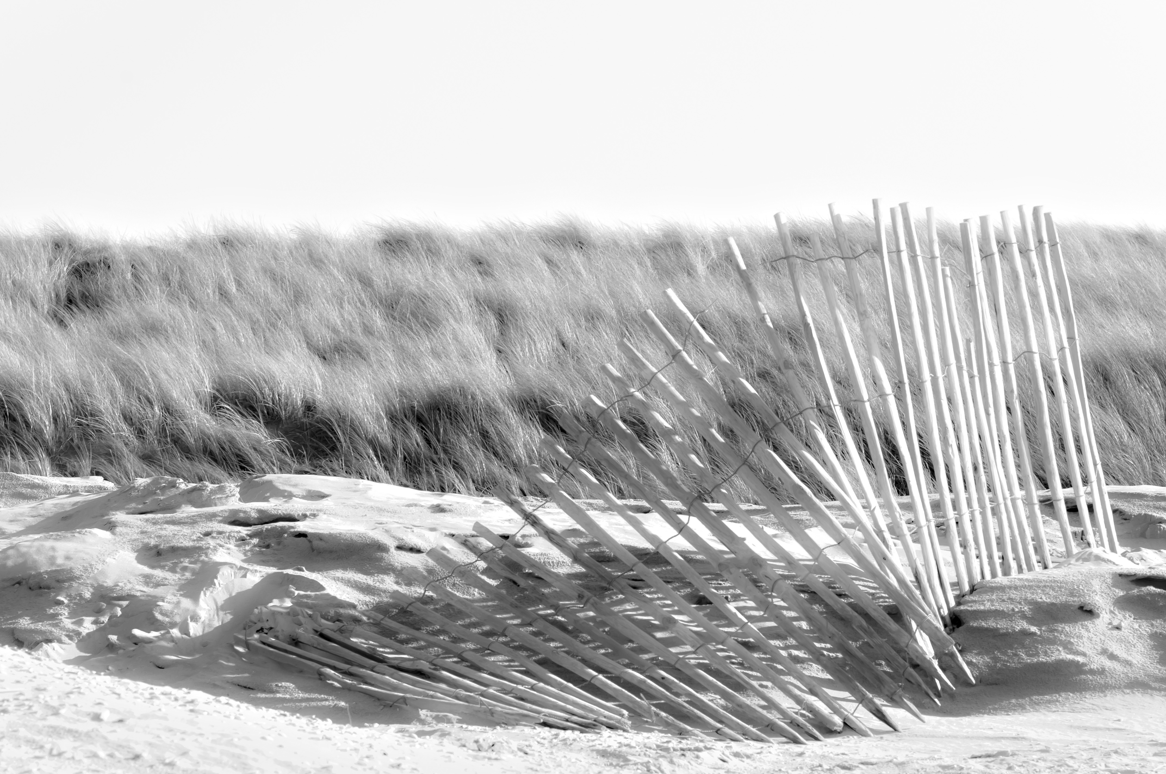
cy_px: 387
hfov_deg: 16.1
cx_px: 583
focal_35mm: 128
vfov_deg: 10.7
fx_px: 4125
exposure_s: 1/125
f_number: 14
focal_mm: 85
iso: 200
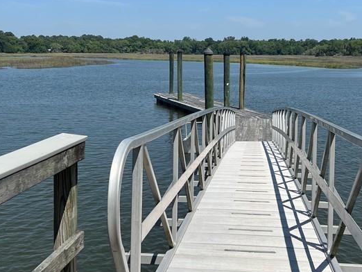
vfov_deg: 28.5
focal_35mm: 51
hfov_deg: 37.5
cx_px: 196
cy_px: 113
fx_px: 534
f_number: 1.5
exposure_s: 1/6211
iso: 50
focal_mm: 5.7
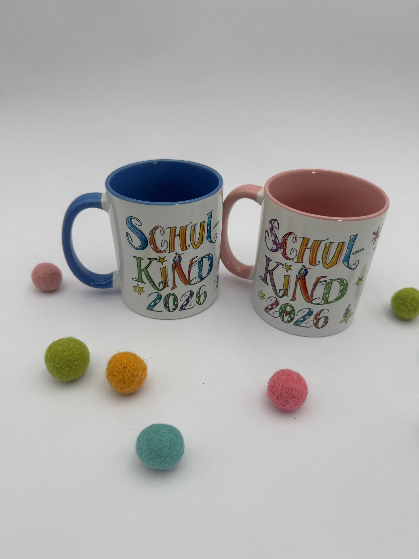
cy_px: 280
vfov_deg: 71.6
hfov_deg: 56.8
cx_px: 210
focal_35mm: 24
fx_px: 387
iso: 80
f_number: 1.78
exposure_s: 1/1721
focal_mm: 6.76
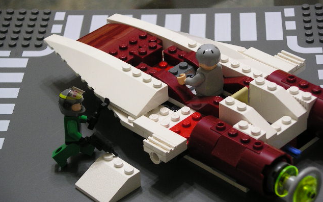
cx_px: 162
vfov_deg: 10.7
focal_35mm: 122
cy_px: 107
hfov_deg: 17.1
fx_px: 1074
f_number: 4
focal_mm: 23.8
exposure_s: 1/12
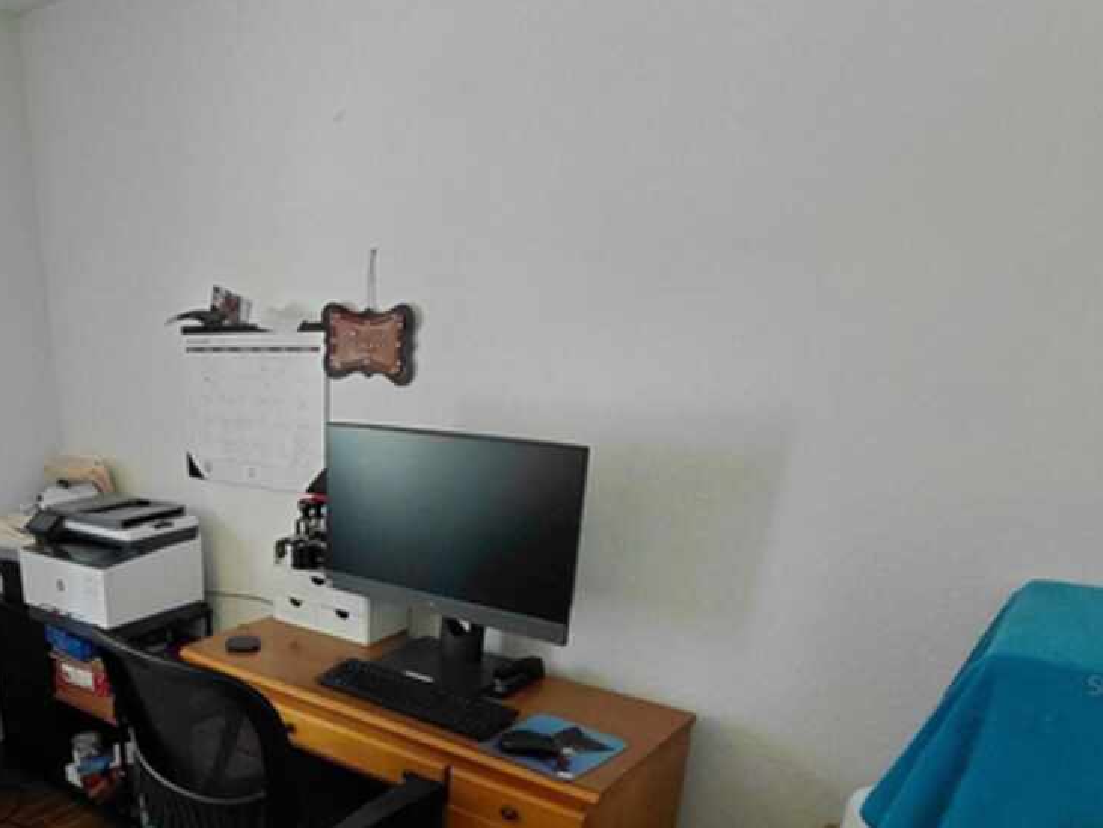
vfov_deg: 46.6
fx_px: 893
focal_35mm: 28
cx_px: 237
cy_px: 685
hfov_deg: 59.0
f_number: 2.2
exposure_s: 1/30
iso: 400
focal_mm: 1.64
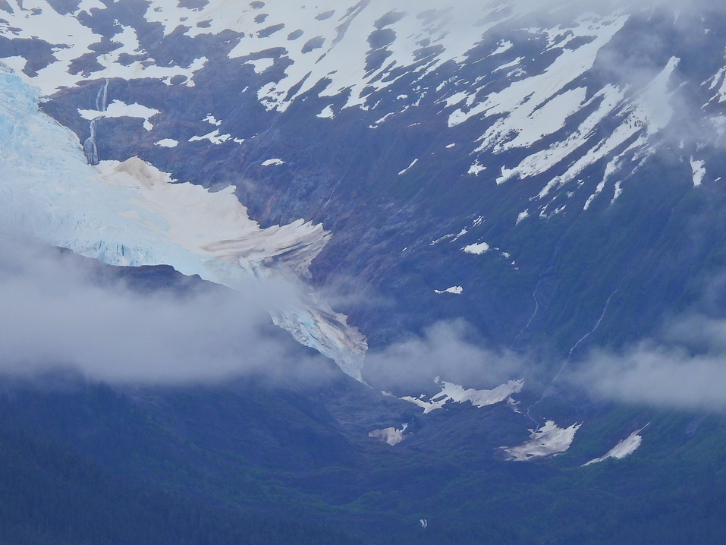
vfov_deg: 2.8
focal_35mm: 535
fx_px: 11222
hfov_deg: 3.7
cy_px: 189
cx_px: 398
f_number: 5
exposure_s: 1/800
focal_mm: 71.4
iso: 100
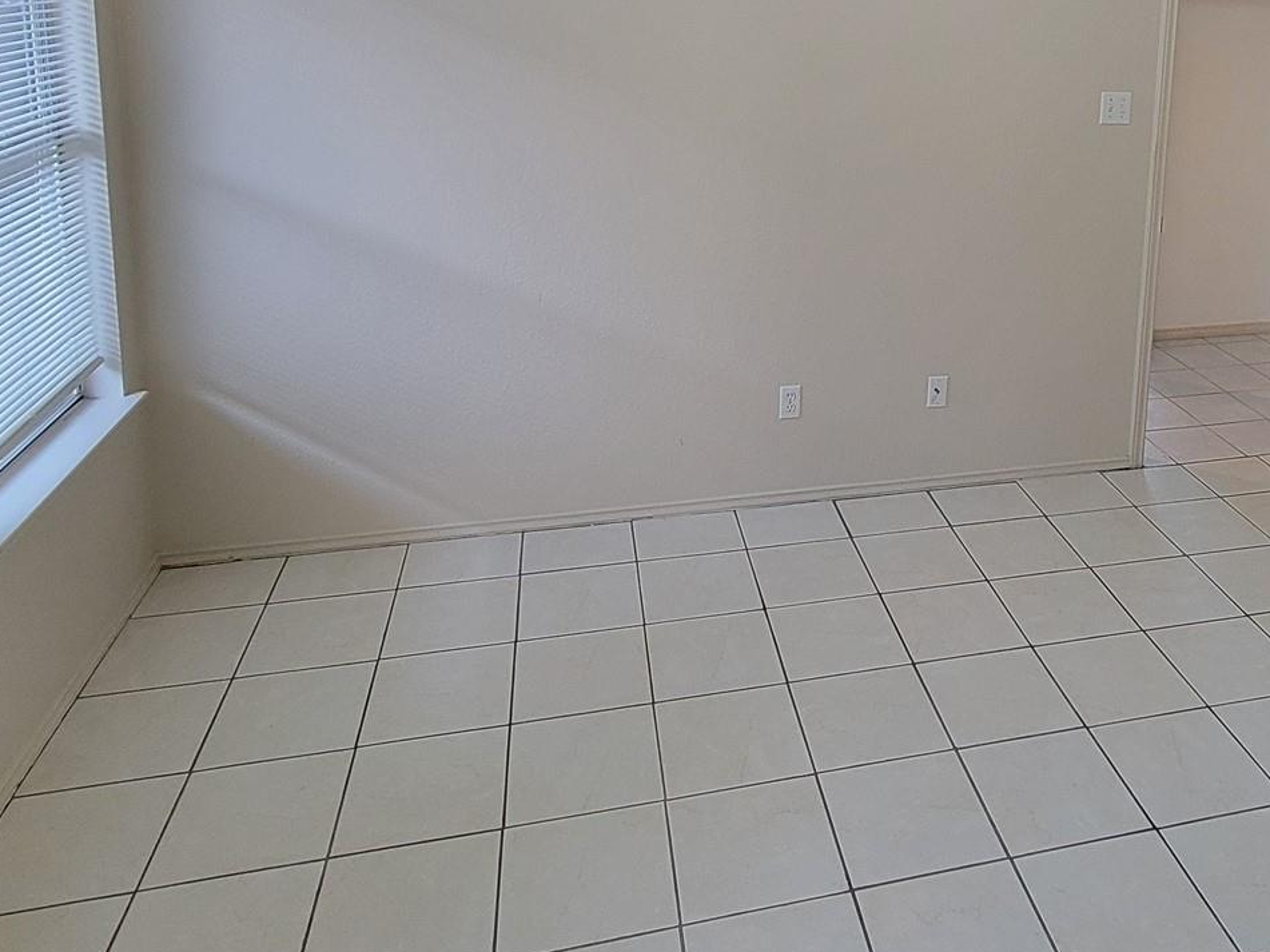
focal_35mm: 28
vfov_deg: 46.2
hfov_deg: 60.9
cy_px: 147
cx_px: 909
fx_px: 1027
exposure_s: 1/60
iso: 320
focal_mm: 2.2
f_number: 2.2
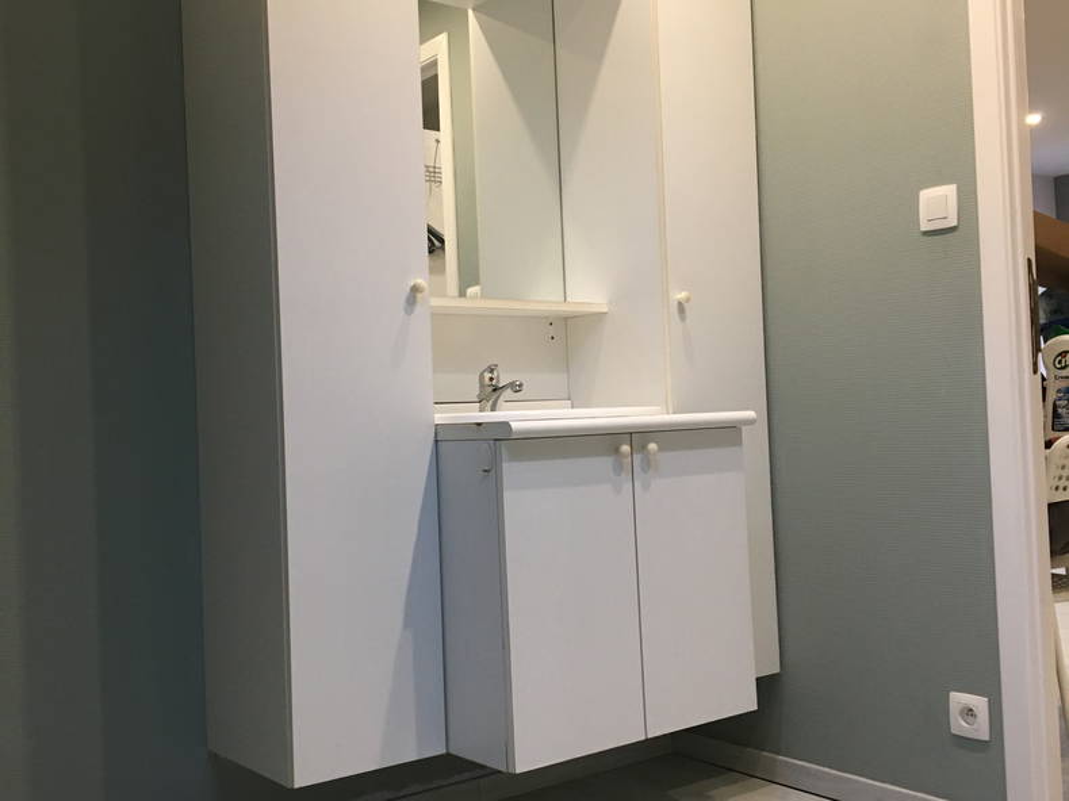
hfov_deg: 61.7
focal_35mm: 29
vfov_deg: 48.2
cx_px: 534
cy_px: 400
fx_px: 895
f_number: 2.2
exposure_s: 1/33
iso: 160
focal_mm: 4.15
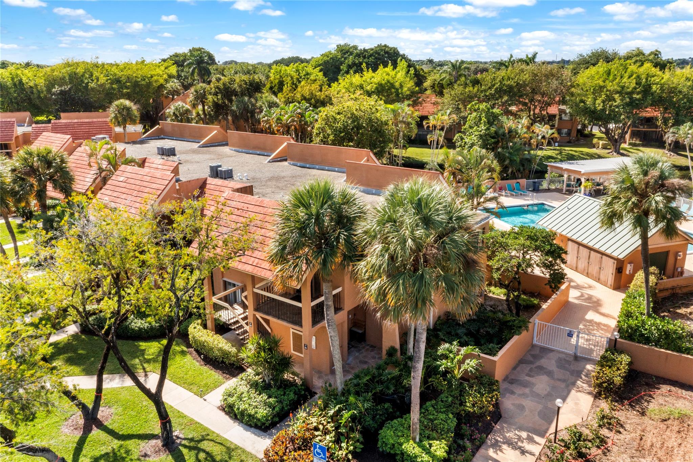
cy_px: 231
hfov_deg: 65.5
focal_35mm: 28
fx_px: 539
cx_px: 346
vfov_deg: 46.4
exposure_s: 1/160
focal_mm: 10.26
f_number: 9
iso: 200
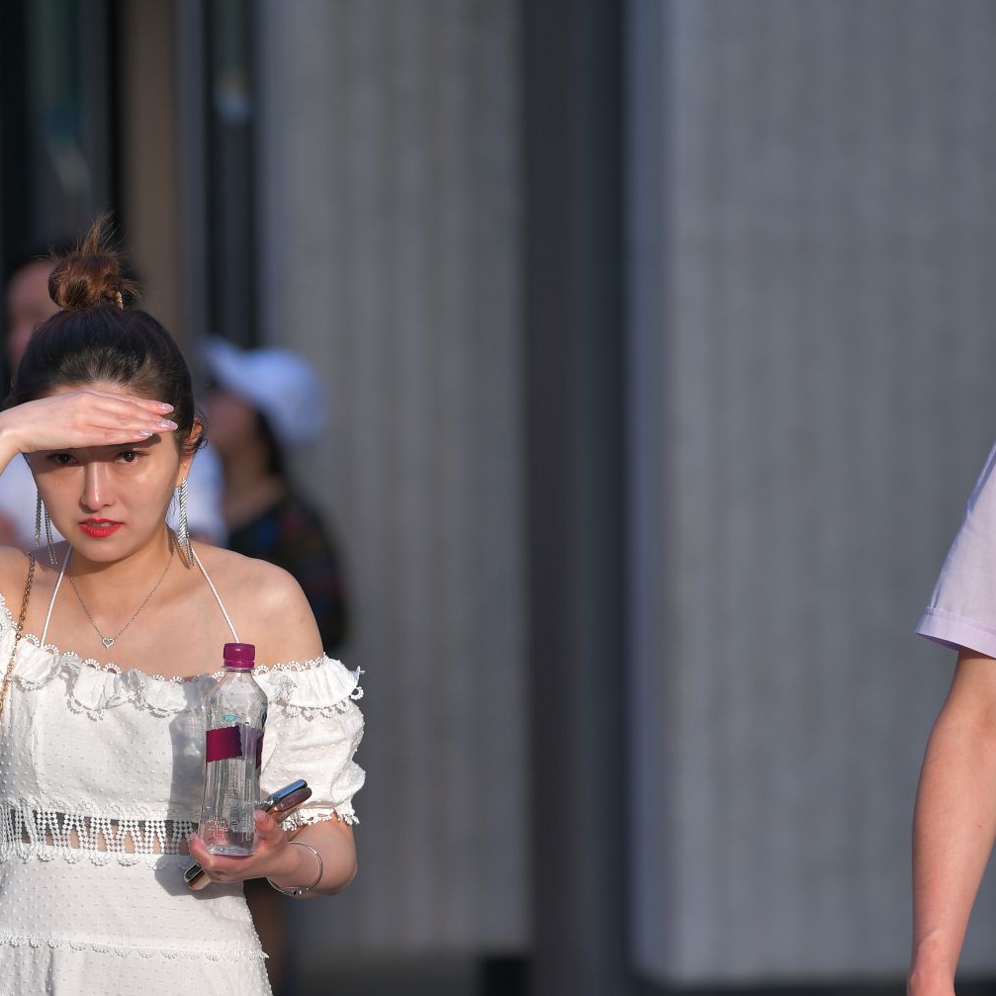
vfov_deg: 3.8
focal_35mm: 460
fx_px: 14974
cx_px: 160
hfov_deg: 3.8
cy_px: 1292
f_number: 4
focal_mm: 200
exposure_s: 1/640
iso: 110
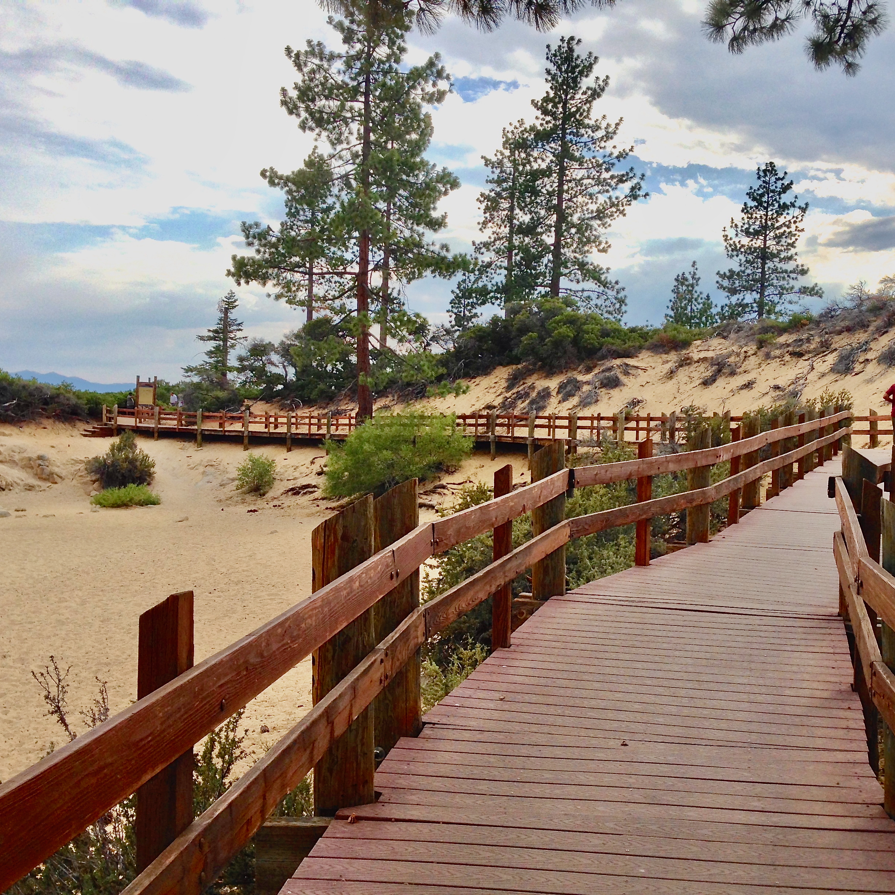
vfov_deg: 42.8
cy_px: 448
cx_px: 479
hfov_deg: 42.8
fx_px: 1141
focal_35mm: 39
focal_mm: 4.12
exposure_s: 1/874
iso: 50
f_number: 2.4
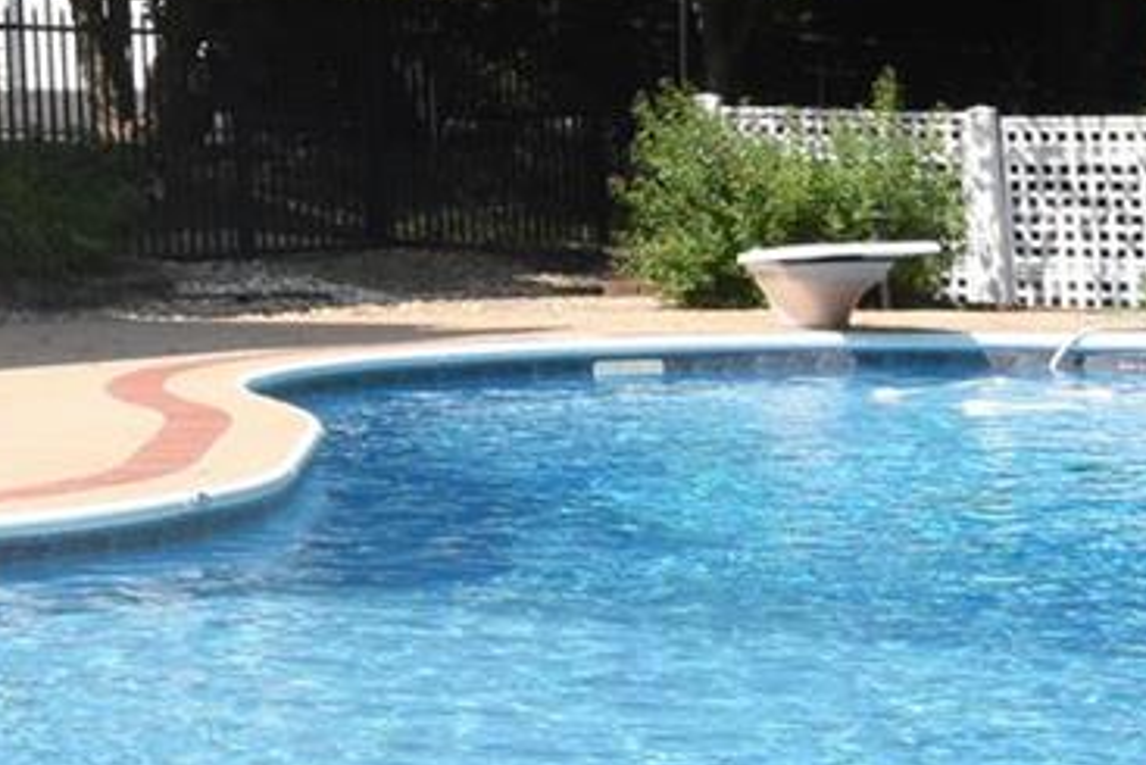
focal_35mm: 137
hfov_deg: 12.8
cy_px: -631
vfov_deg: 9.5
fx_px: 4368
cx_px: -1237
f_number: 16
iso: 400
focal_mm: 21
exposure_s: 1/250
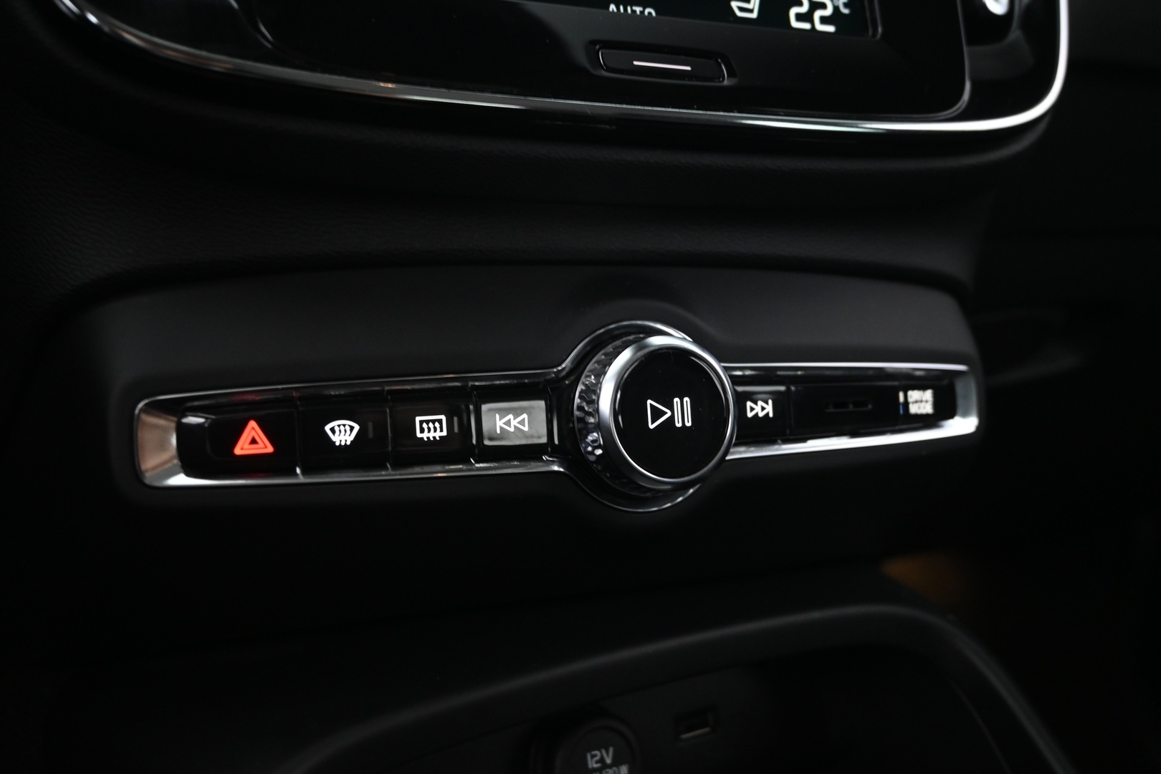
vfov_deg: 42.6
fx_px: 992
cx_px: 580
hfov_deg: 60.7
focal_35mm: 31
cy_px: 387
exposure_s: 1/5
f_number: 3.8
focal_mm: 20.5
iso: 1600
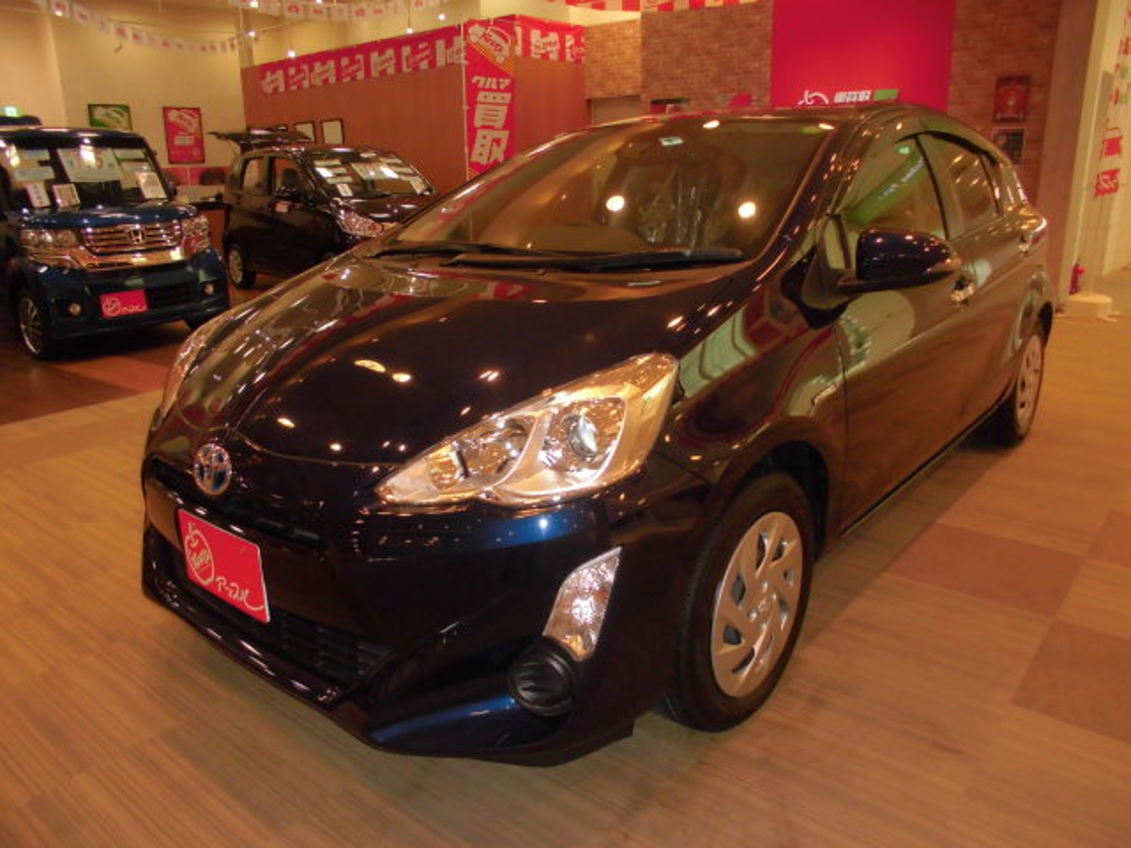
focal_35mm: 26
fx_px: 849
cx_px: 566
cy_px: 424
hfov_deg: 67.3
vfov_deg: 53.1
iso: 200
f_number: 3.5
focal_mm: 4.6
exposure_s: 1/60
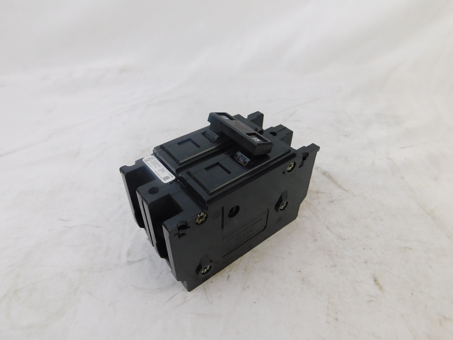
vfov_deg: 58.9
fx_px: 301
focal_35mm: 23
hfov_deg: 73.9
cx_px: 226
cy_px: 170
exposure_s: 1/40
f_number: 3
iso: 125
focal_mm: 4
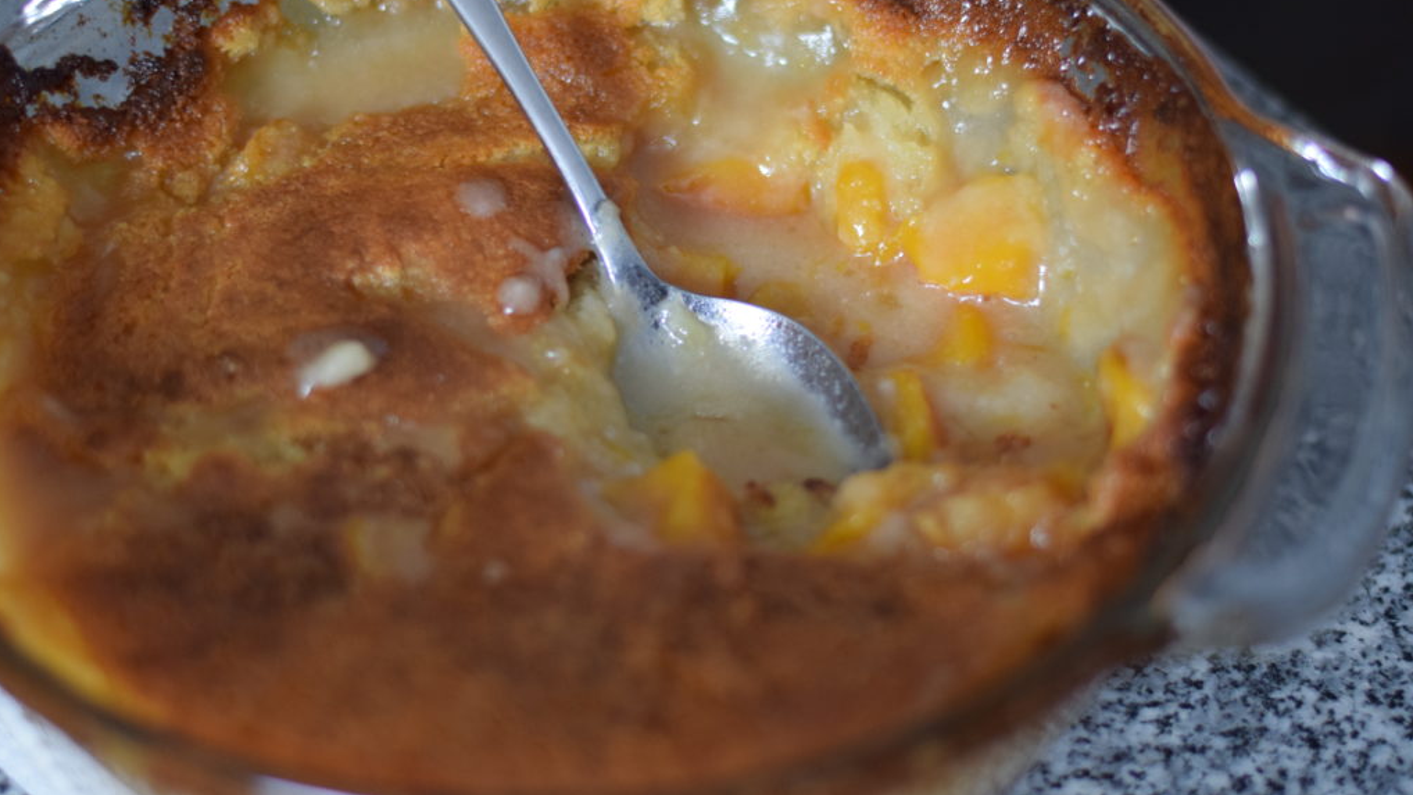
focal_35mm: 79
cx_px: 704
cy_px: 364
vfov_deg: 15.3
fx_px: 2960
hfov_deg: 26.8
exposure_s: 1/125
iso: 800
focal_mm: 50
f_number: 1.8
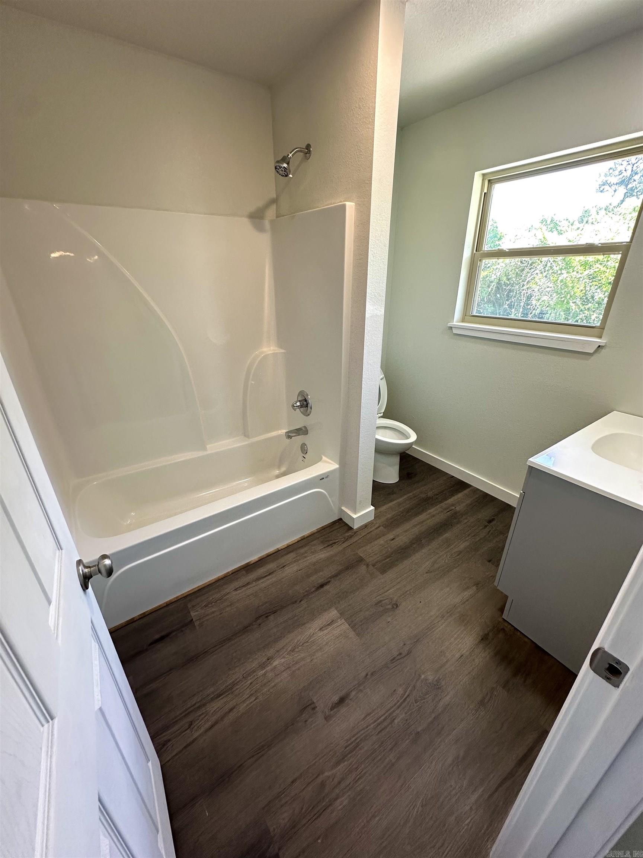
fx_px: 347
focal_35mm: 14
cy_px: 429
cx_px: 322
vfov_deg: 102.1
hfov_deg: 85.7
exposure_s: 1/120
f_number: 2.2
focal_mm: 2.22
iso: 200
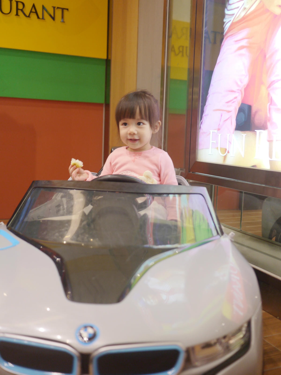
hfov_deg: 36.0
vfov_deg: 46.8
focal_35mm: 40
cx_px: 140
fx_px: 433
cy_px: 188
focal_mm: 20
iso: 160
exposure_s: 1/60
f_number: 1.7
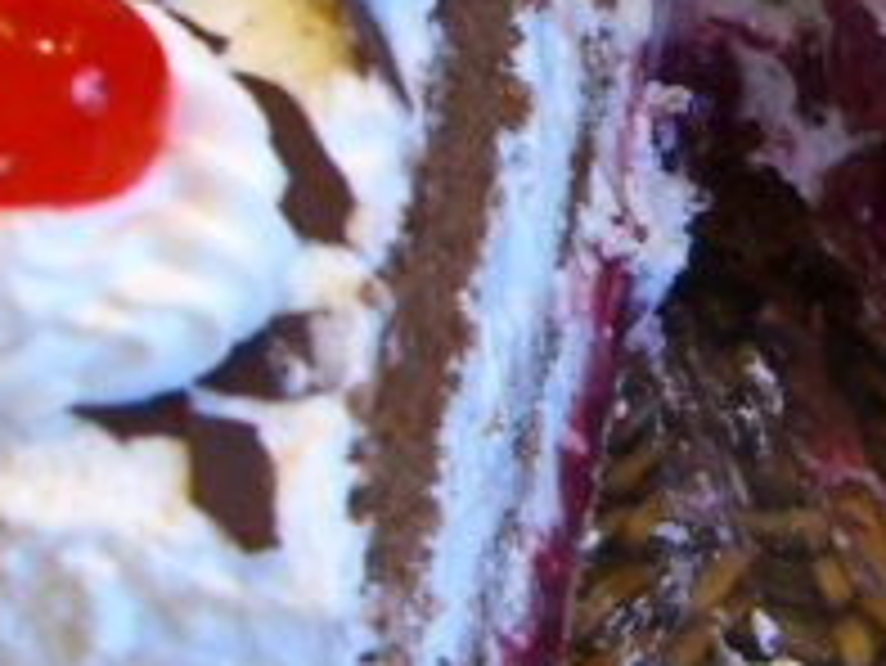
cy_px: 94
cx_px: 720
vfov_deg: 10.0
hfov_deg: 13.3
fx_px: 3790
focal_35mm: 148
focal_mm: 7.9
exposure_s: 1/30
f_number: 2.8
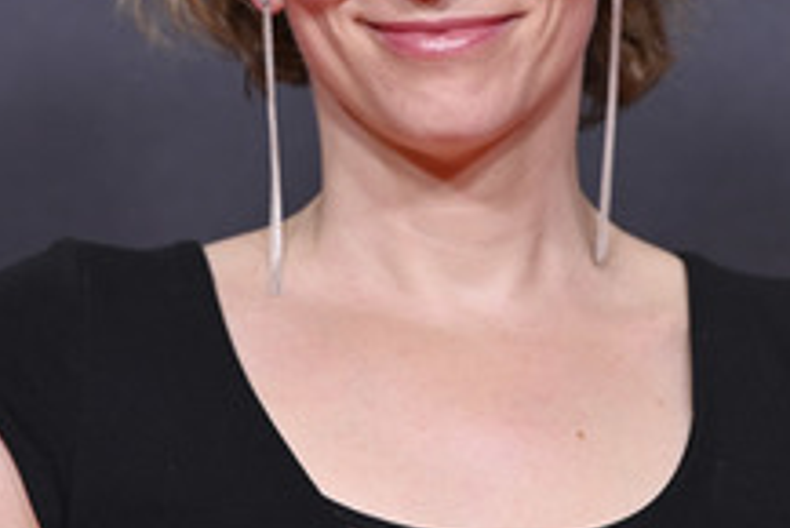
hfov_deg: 5.0
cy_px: -4
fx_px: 9113
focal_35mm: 415
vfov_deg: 3.3
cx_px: 402
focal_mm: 200
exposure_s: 1/200
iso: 640
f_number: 4
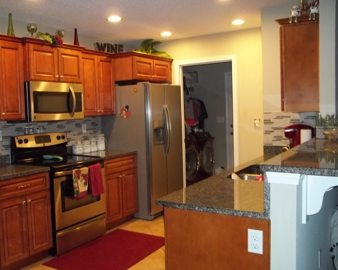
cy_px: 134
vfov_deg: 41.2
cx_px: 150
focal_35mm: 36
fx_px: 360
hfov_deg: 50.2
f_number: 3.3
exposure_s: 1/30
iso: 320
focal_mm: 5.9
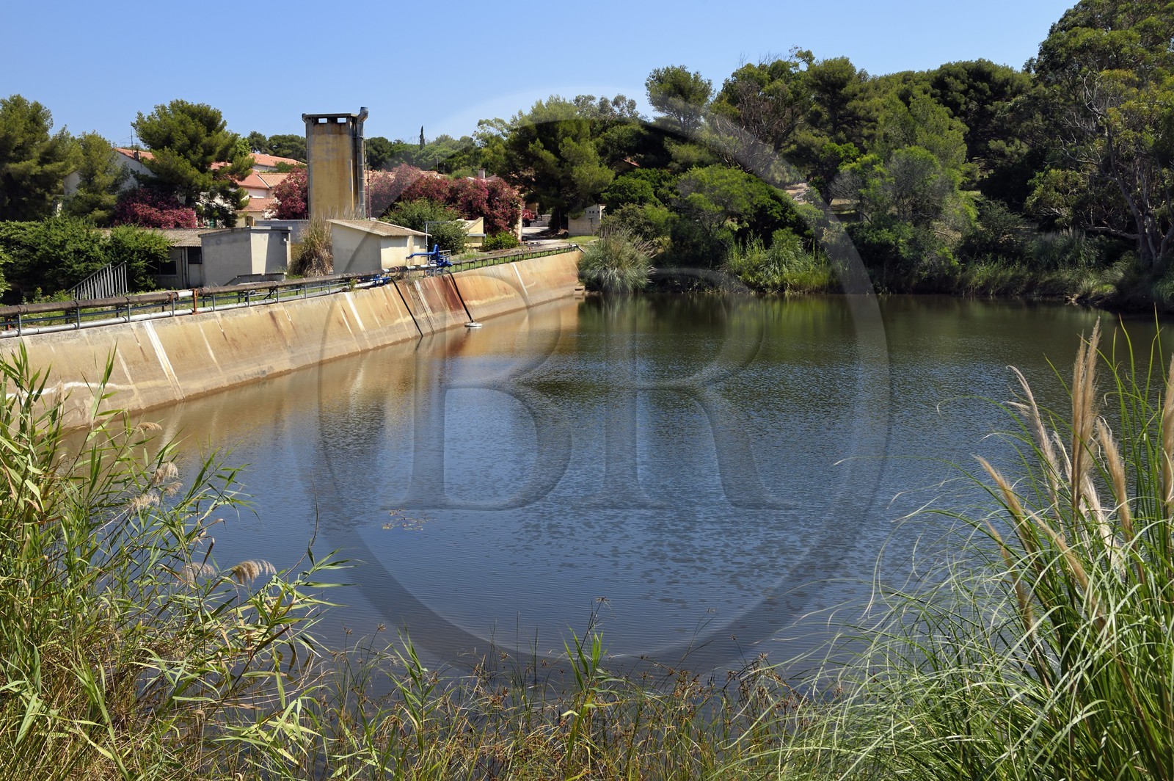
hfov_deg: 53.2
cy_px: 390
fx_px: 1173
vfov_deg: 36.8
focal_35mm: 36
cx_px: 587
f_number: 13
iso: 200
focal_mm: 36
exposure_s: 1/250
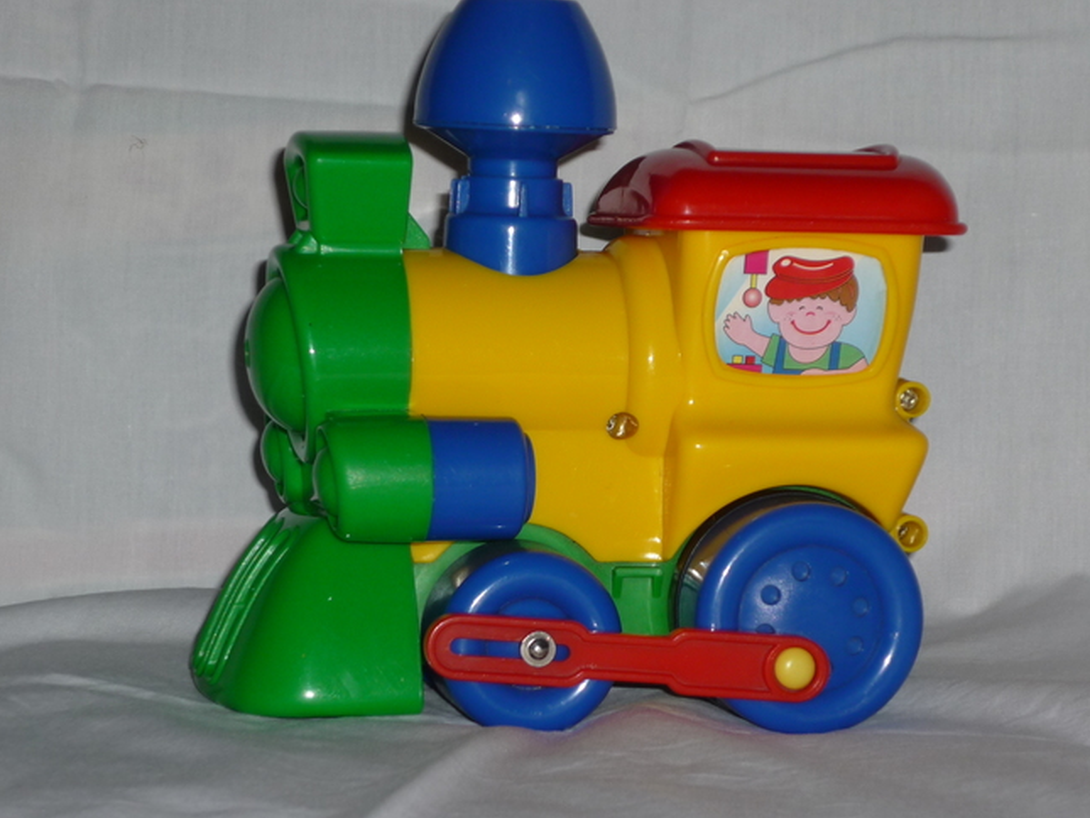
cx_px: 559
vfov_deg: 12.0
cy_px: 397
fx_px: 3905
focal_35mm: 124
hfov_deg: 15.9
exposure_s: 1/60
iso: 100
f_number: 5.1
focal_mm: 16.5
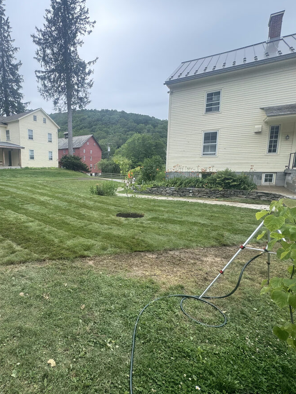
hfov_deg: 65.5
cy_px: 199
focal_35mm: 19
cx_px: 83
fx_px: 217
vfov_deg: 84.7
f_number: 2.2
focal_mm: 2.22
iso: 40
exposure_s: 1/407
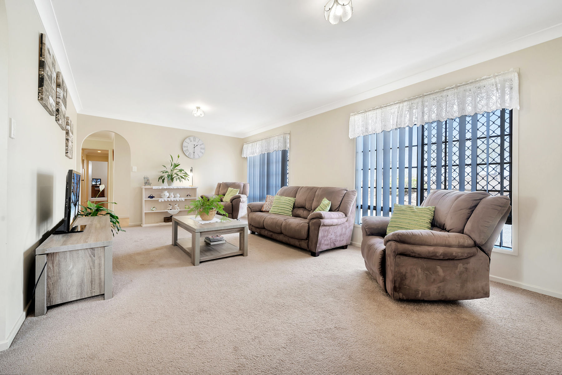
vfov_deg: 81.2
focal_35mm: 14
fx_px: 219
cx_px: 281
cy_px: 188
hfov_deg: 104.3
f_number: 8
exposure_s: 1/1.25
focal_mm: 14
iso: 100
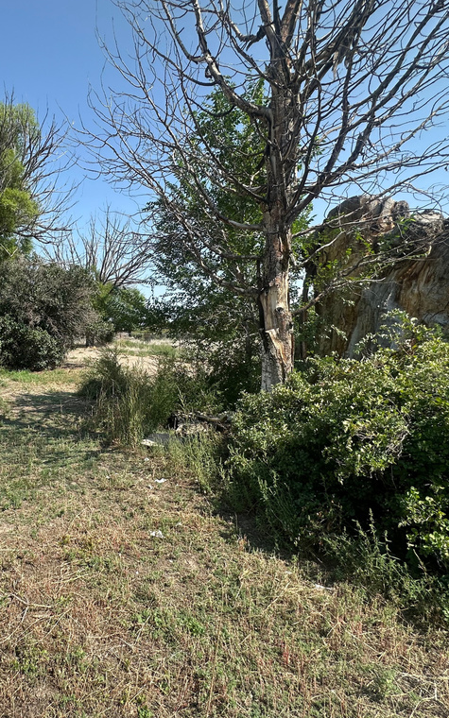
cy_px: 356
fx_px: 392
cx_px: 106
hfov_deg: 56.4
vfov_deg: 85.1
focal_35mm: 20
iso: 50
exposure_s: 1/1135
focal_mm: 2.22
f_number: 2.2
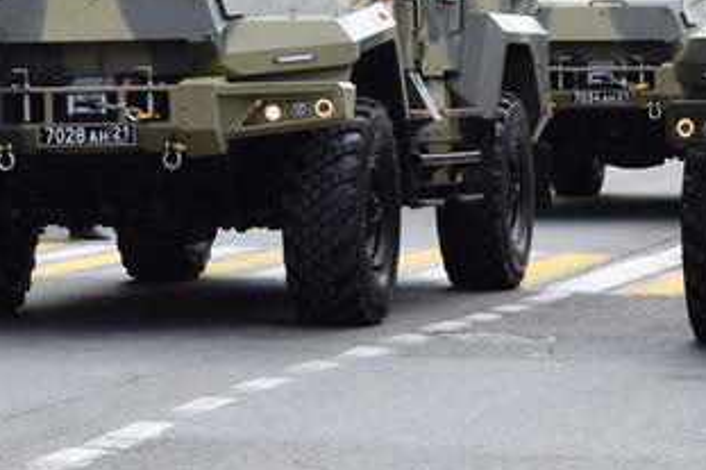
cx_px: -188
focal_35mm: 212
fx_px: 4161
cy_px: -112
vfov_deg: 6.4
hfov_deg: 9.5
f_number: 8
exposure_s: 1/250
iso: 320
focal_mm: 55
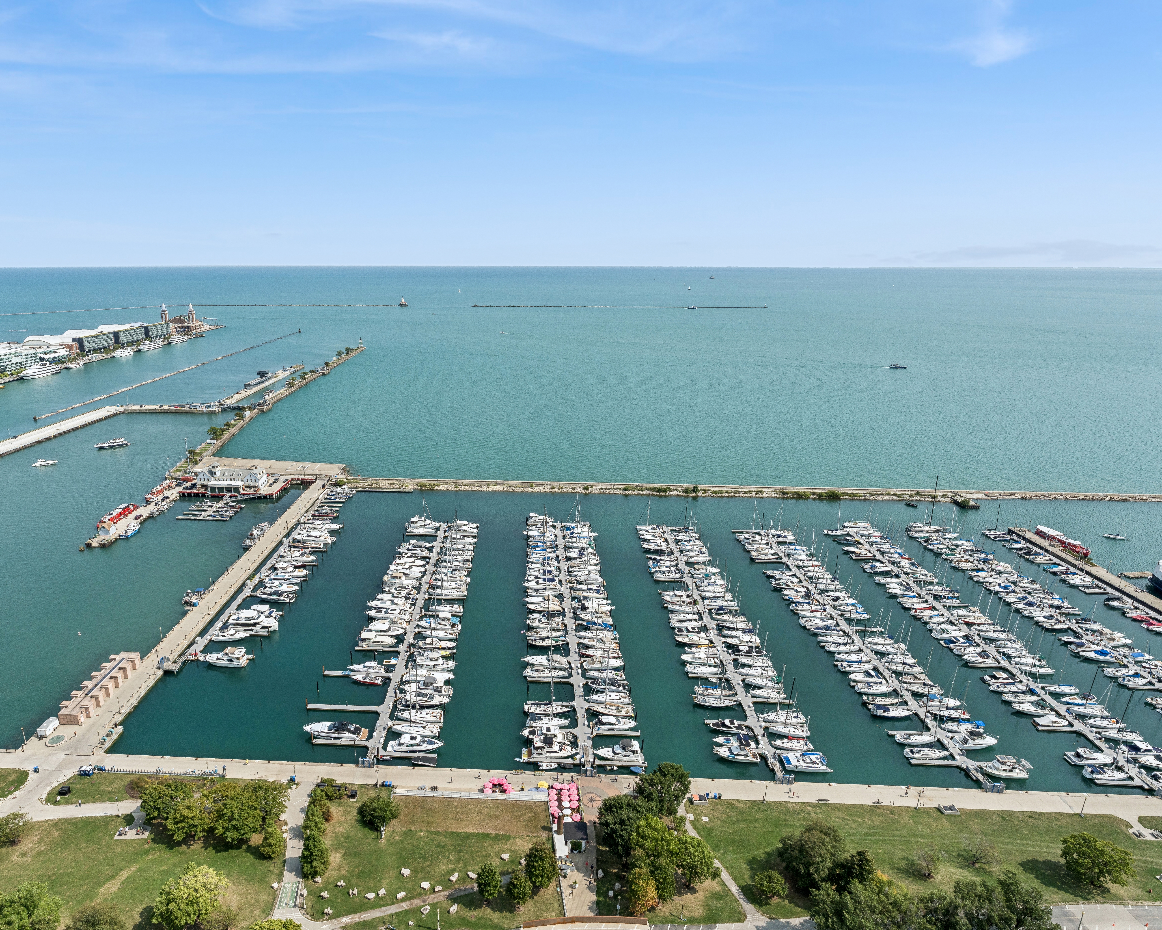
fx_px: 653
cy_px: 469
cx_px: 486
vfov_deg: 70.9
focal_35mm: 19
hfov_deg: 82.6
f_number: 7.1
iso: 320
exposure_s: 1/1600
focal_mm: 16
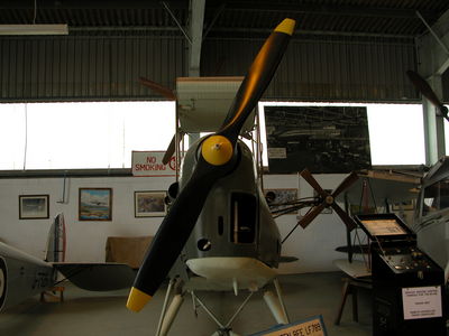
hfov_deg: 52.6
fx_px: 454
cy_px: 168
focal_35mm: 35
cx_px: 224
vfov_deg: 40.7
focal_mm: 9
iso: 100
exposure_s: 1/95
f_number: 3.2
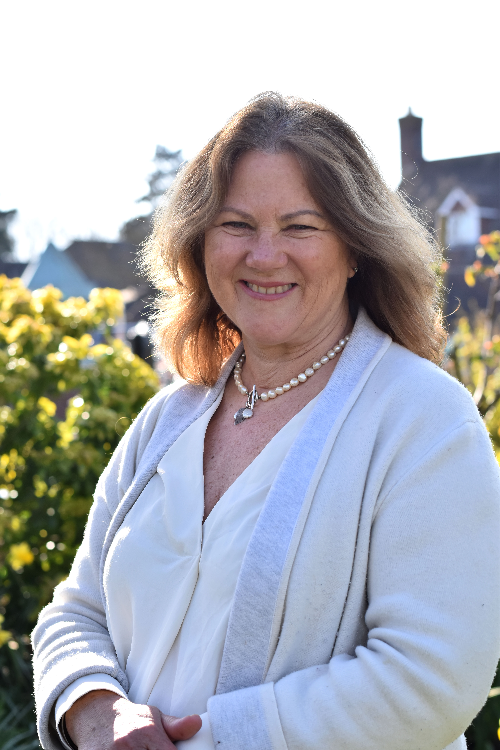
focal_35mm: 75
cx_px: 250
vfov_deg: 27.0
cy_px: 375
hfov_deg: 18.2
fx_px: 1562
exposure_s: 1/1000
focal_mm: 50
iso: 400
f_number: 4.5
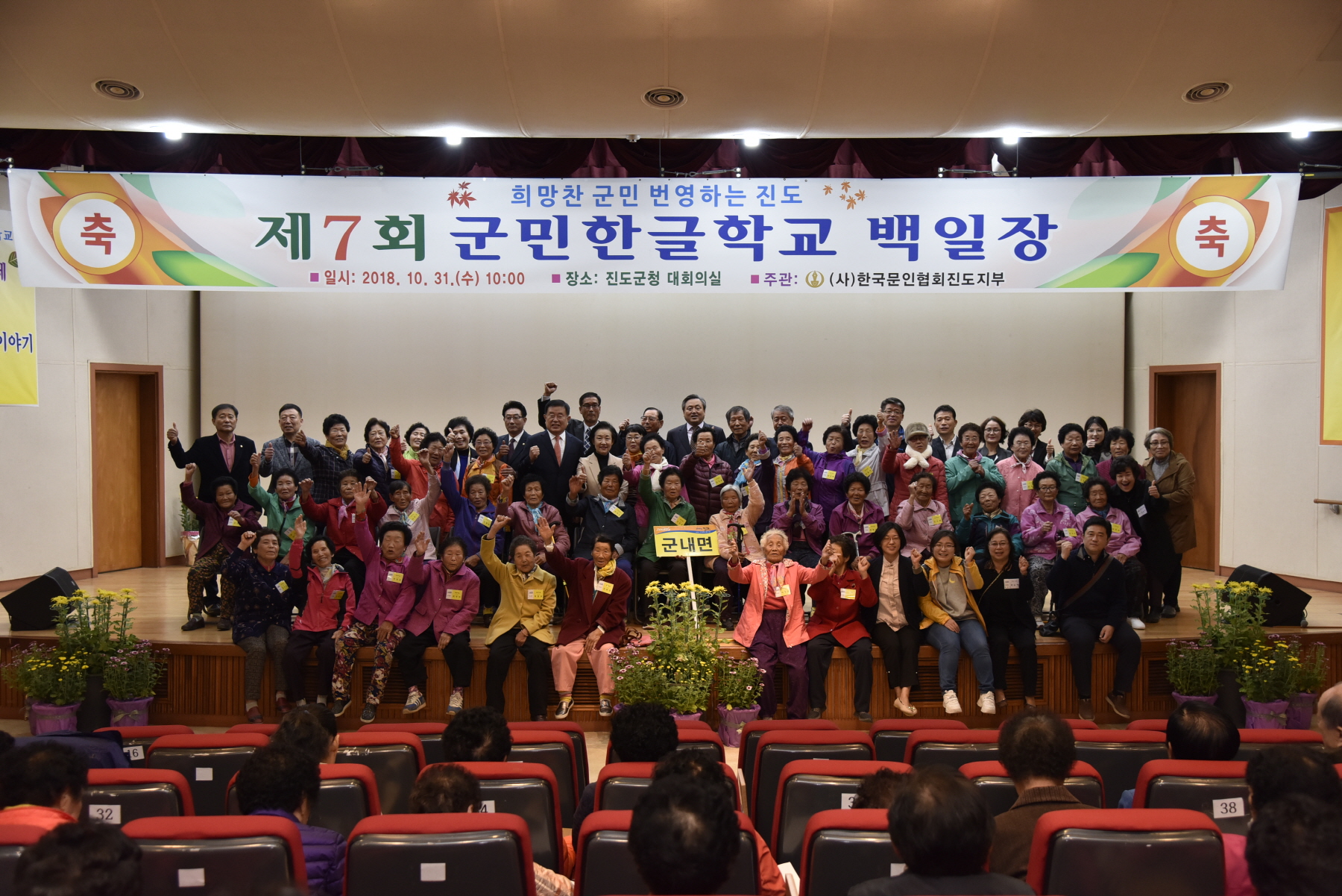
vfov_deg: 35.1
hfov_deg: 50.7
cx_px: 671
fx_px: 1417
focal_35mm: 38
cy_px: 448
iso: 1000
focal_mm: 38
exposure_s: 1/125
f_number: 4.5
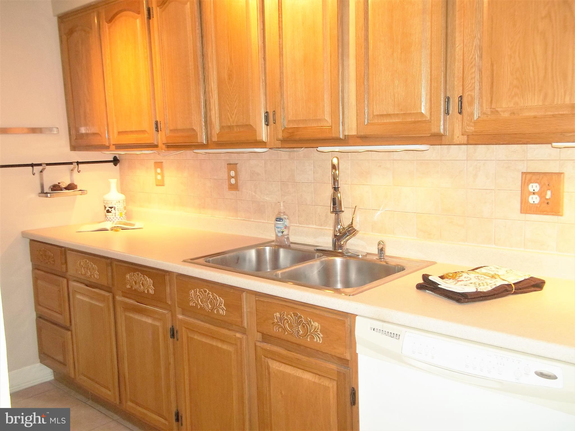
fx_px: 532
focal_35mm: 32
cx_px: 288
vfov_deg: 44.2
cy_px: 216
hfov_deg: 56.8
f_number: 2.9
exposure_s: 1/30
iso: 80
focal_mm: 5.7
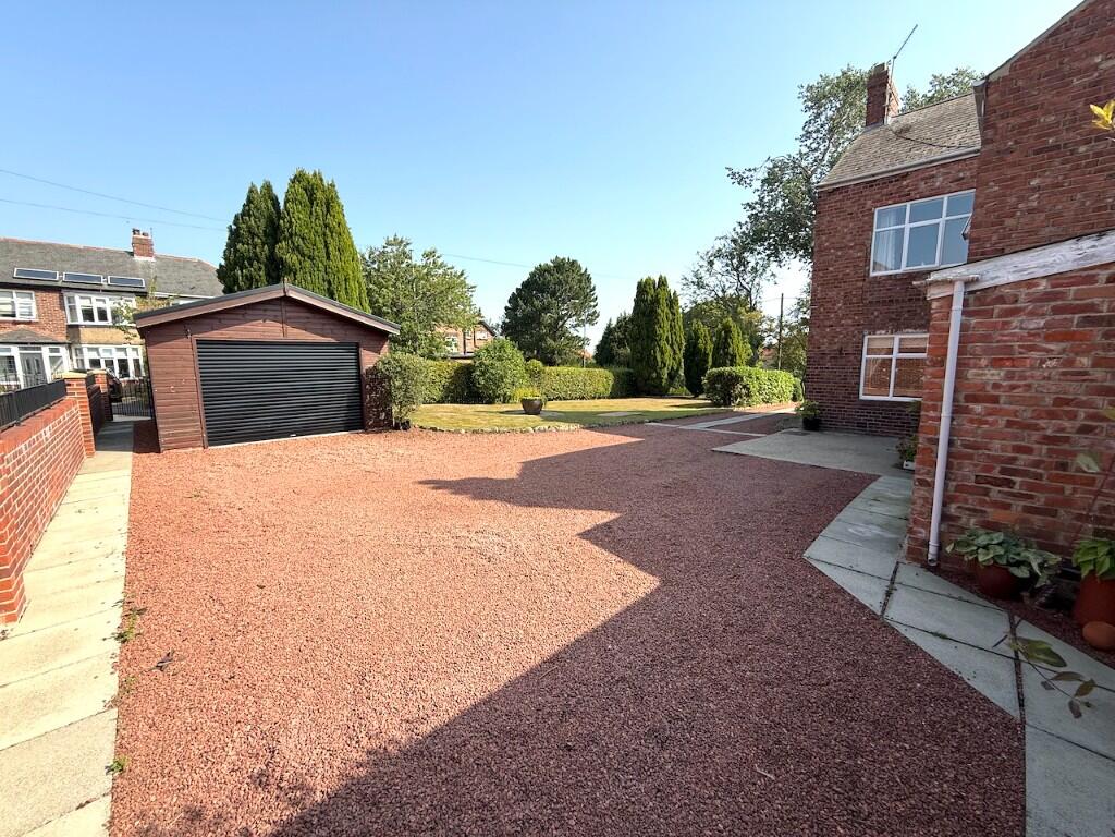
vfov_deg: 85.7
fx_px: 451
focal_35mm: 14
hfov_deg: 102.1
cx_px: 558
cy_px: 418
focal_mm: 2.22
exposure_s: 1/1017
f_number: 2.2
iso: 50
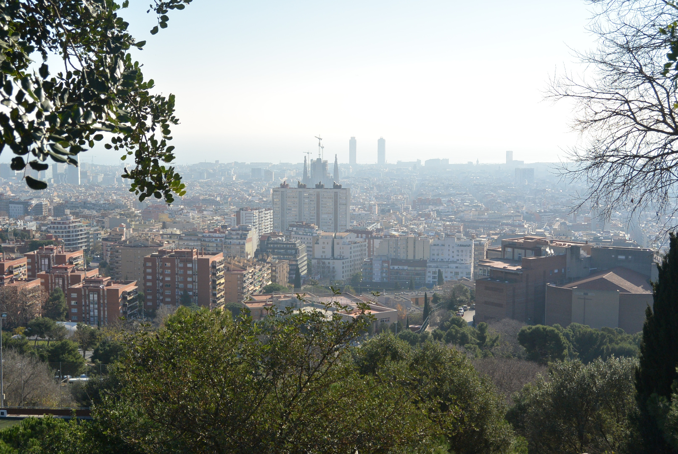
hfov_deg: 37.5
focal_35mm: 53
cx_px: 339
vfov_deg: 25.6
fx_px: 999
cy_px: 227
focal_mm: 19.9
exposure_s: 1/800
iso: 100
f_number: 4.8
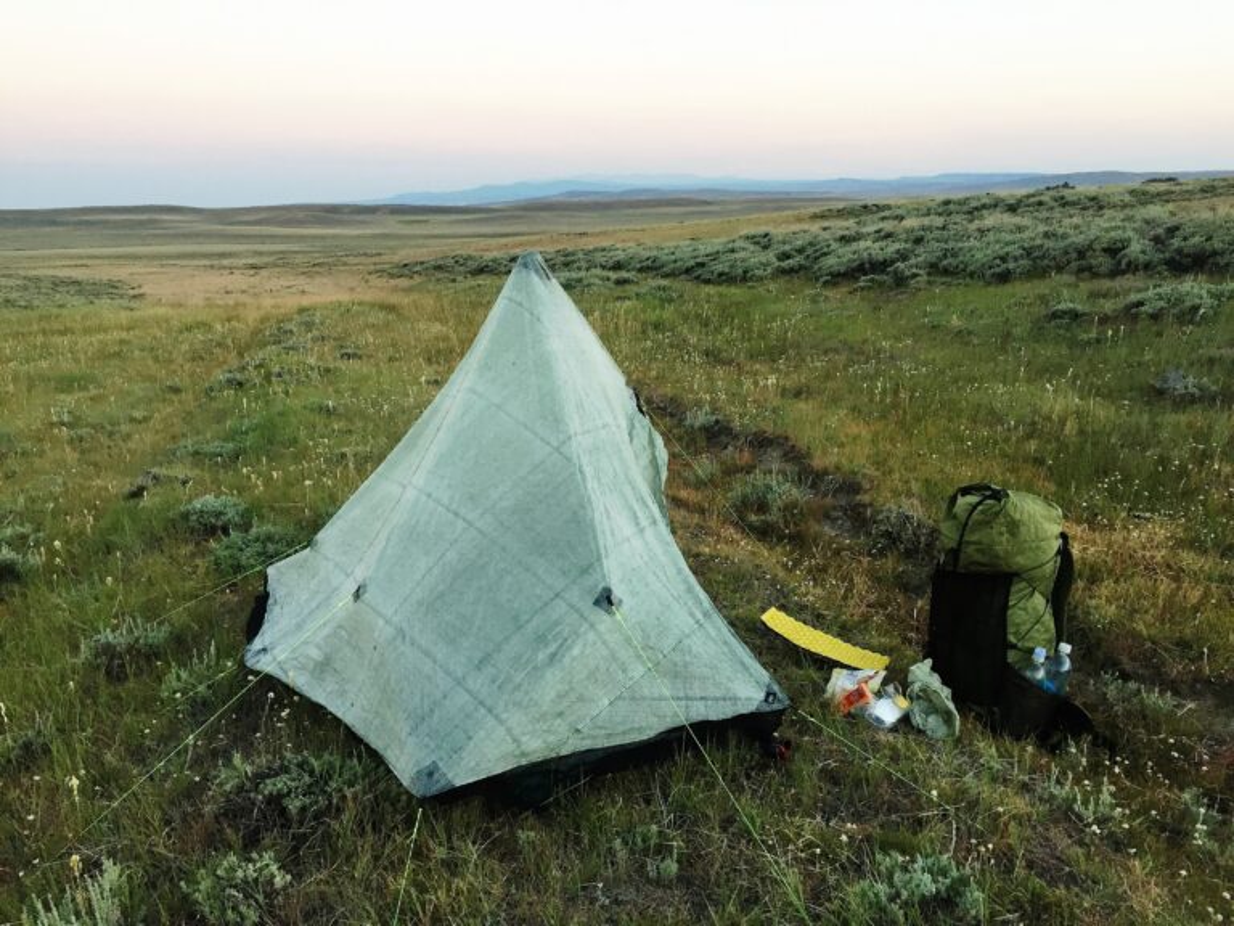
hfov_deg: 61.7
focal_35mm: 29
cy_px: 463
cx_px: 617
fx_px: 1034
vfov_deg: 48.2
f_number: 2.2
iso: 32
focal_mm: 4.15
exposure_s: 1/30
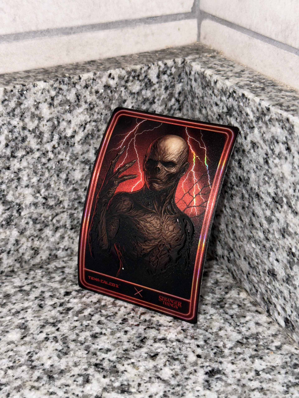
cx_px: 150
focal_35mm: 48
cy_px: 199
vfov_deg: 39.7
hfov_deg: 30.3
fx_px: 553
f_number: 1.78
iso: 50
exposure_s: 1/57
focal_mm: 6.76
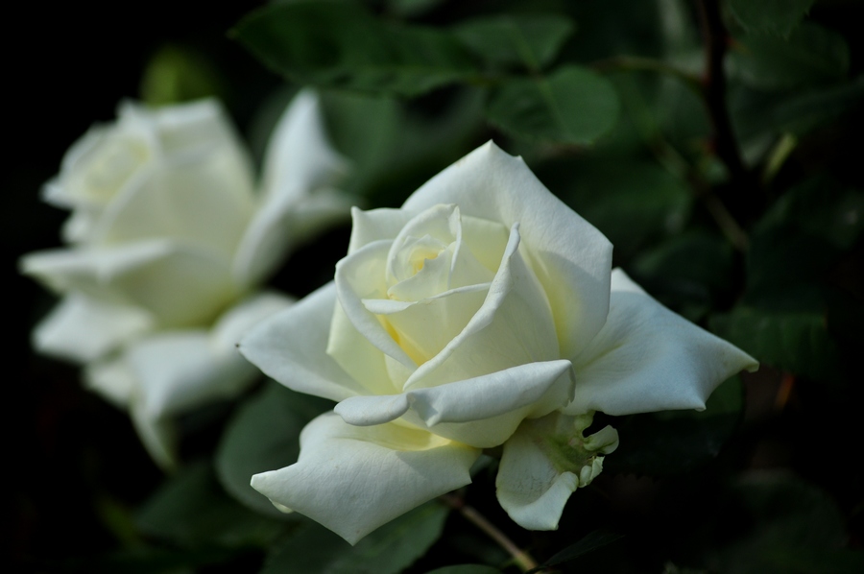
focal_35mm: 188
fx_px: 4495
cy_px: 287
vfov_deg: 7.3
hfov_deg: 11.0
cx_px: 432
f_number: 5
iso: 200
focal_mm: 125
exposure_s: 1/4000
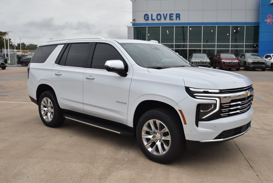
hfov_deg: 53.1
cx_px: 136
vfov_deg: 36.9
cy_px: 92
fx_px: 273
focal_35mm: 36
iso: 100
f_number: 4.5
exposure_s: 1/160
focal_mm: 24
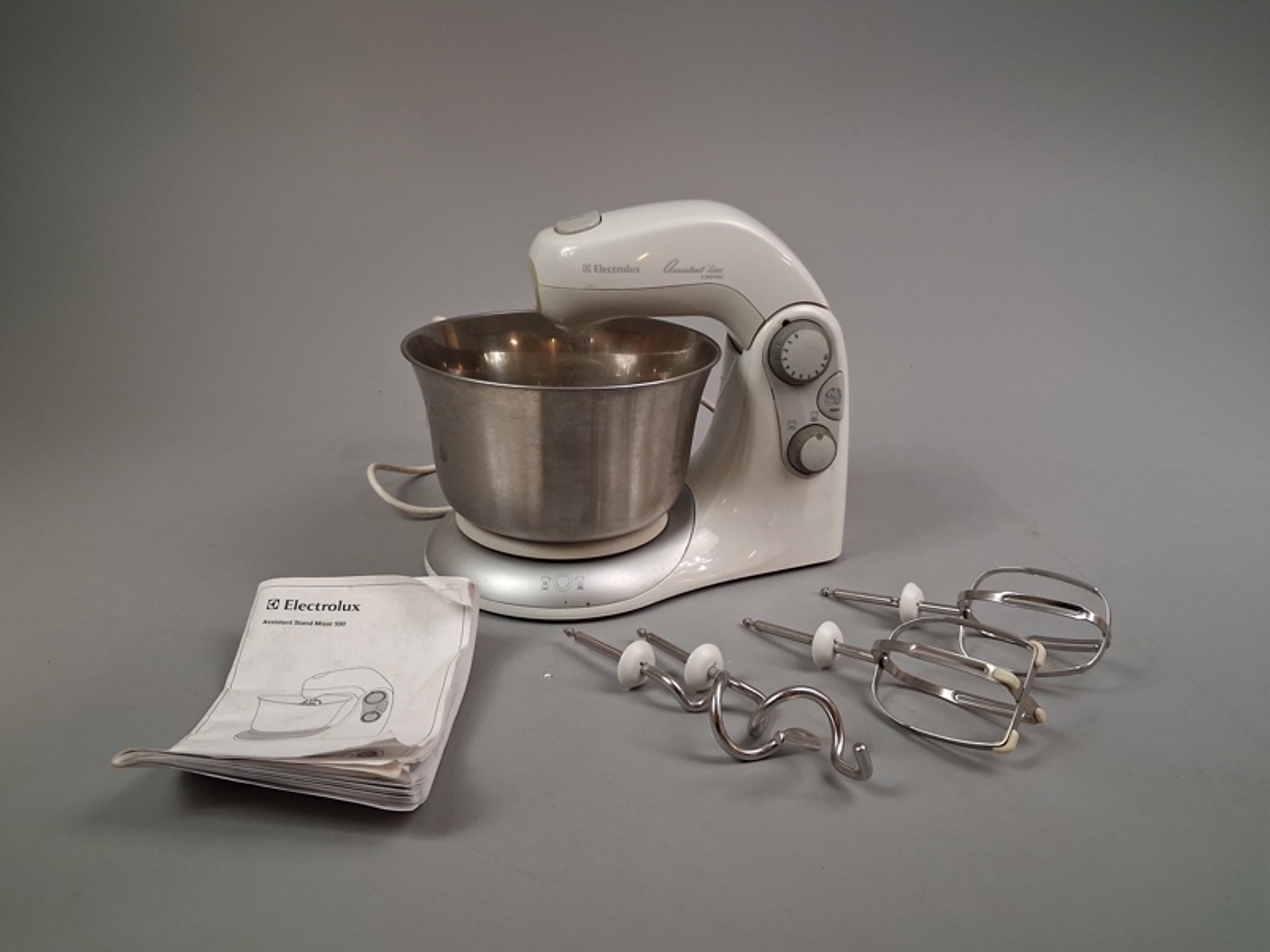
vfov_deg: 51.4
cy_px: 476
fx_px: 991
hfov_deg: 65.3
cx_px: 635
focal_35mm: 27
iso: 320
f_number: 1.8
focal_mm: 4
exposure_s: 1/100
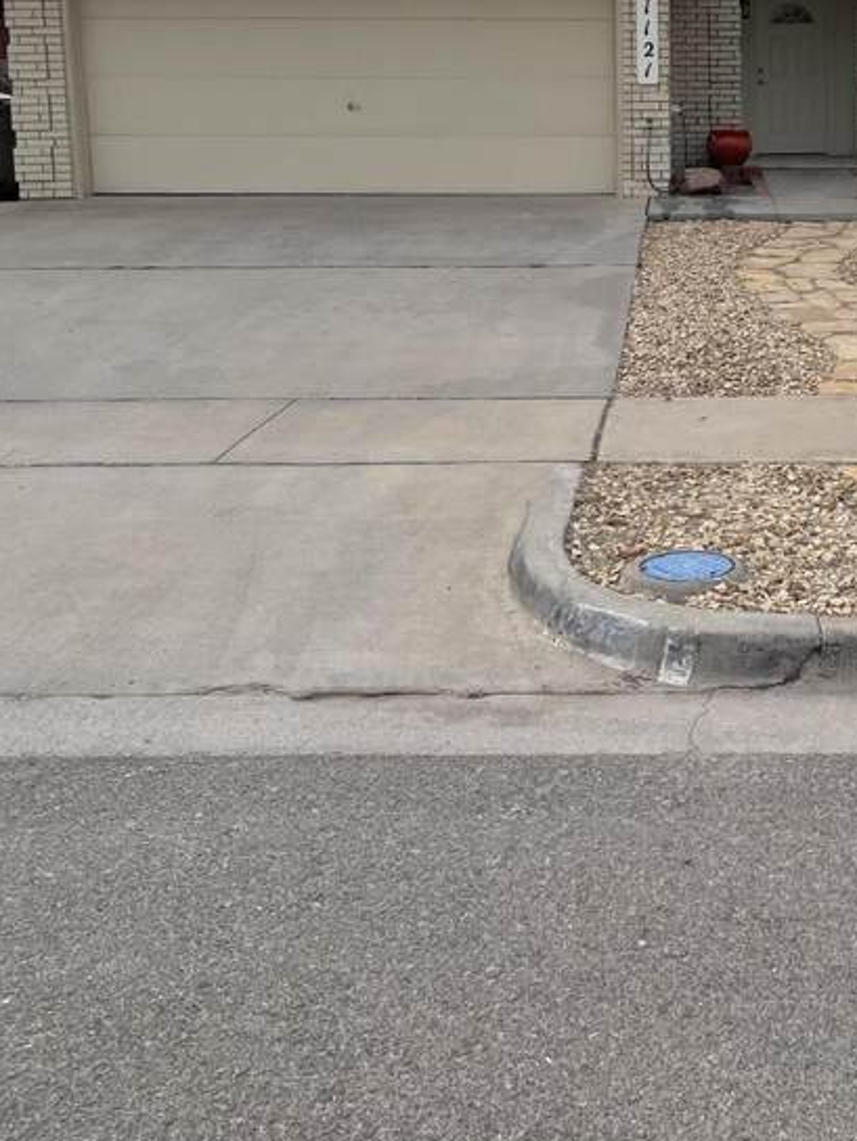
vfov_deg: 41.5
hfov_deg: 32.0
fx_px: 1452
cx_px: 685
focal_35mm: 44
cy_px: 266
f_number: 1.6
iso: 32
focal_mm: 5.1
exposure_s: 1/2433
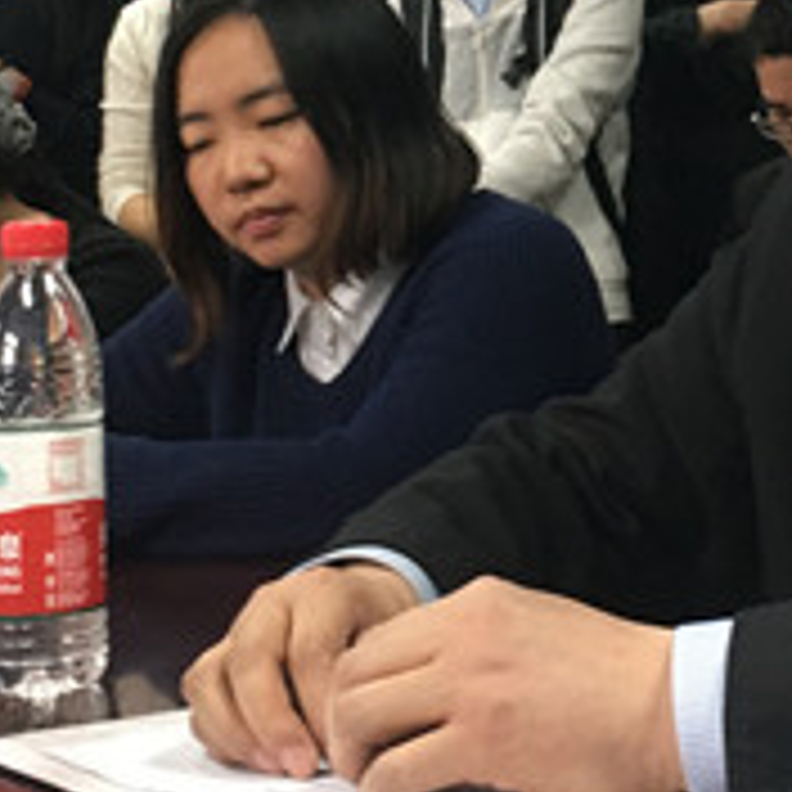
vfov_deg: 17.8
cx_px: 630
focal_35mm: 95
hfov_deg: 18.1
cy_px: -29
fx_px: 2459
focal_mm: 4.15
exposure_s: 1/33
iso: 125
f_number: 2.2
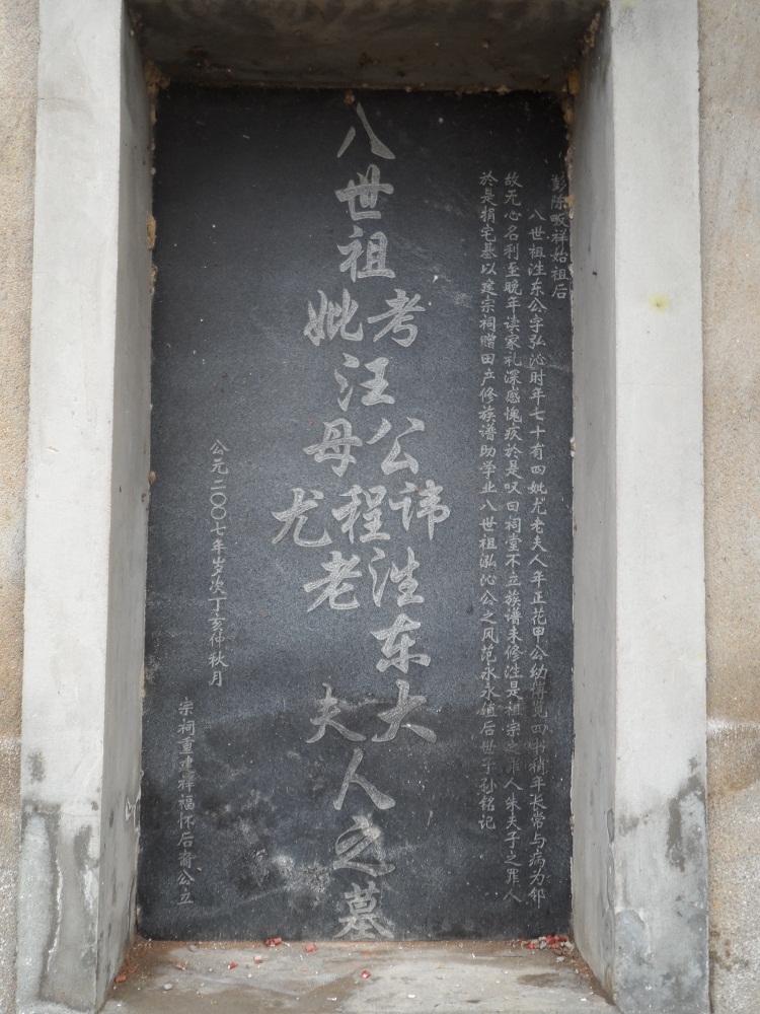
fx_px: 1200
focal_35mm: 41
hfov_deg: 35.1
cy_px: 507
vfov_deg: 45.8
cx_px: 380
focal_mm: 6.8
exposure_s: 1/90
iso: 80
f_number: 3.7
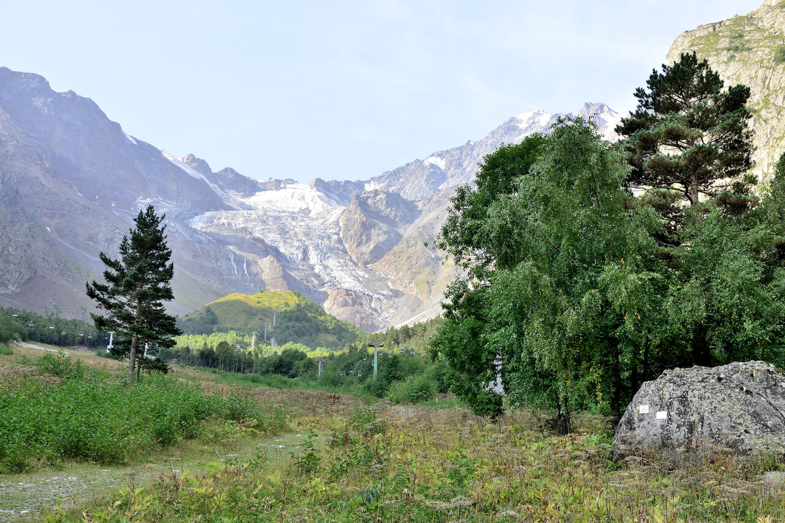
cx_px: 392
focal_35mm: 50
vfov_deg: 27.0
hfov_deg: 39.6
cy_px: 262
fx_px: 1090
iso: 200
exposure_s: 1/100
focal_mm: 50
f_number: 11
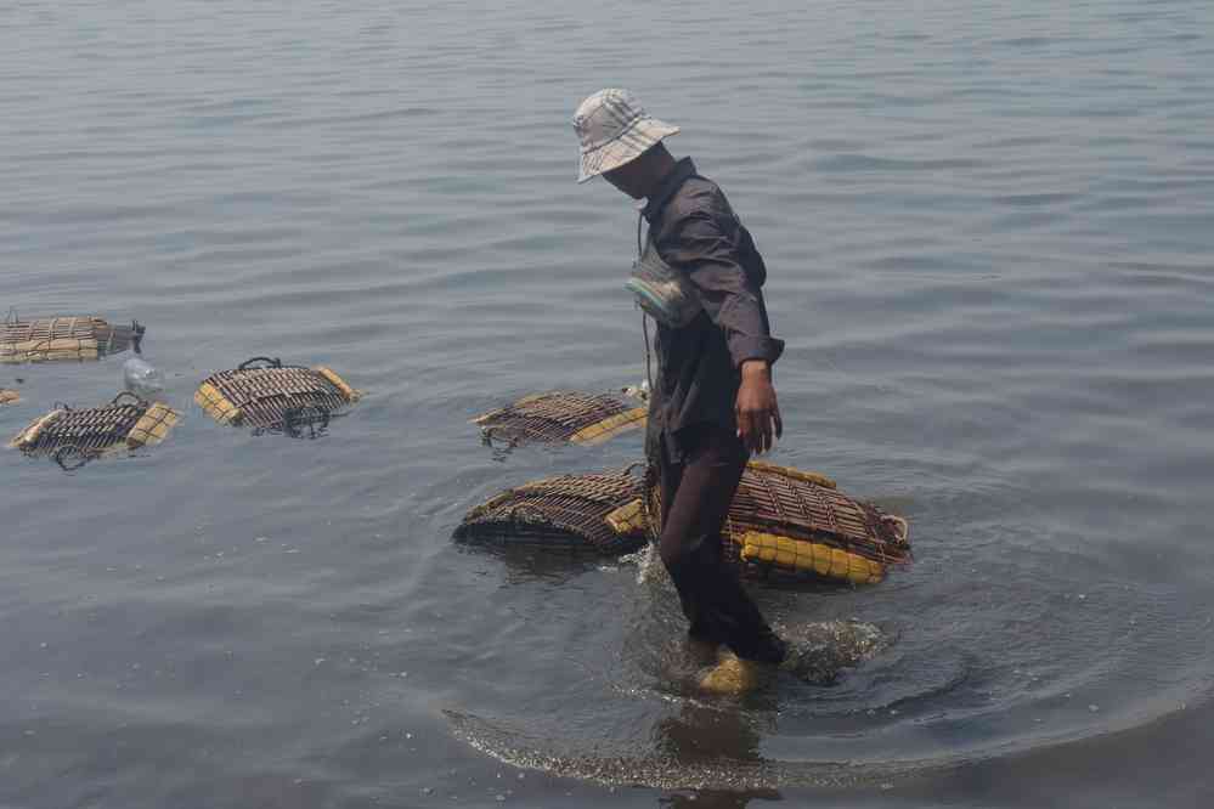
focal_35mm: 60
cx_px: 607
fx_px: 2023
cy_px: 404
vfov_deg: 22.6
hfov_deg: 33.4
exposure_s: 1/200
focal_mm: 40
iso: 200
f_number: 11
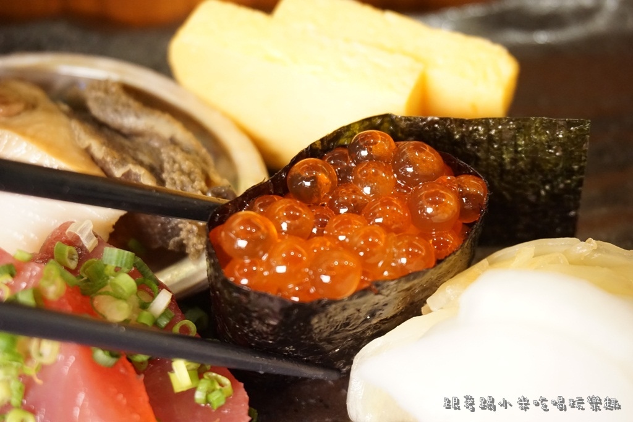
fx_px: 923
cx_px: 316
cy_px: 211
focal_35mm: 52
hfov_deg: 37.8
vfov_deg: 25.8
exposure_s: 1/60
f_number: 5
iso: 2000
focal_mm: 35
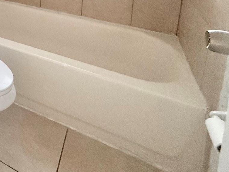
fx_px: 251
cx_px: -59
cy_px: -56
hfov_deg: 35.7
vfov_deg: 29.6
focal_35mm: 38
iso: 320
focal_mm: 2.22
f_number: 2.2
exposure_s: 1/99
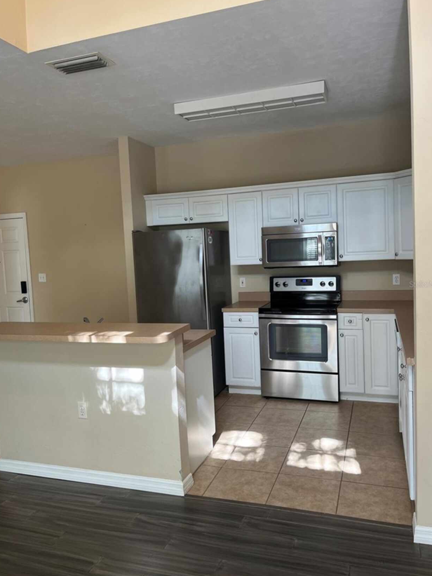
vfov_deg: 65.3
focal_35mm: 27
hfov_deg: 51.3
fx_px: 449
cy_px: 284
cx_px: 220
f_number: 1.6
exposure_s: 1/60
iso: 80
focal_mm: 5.1
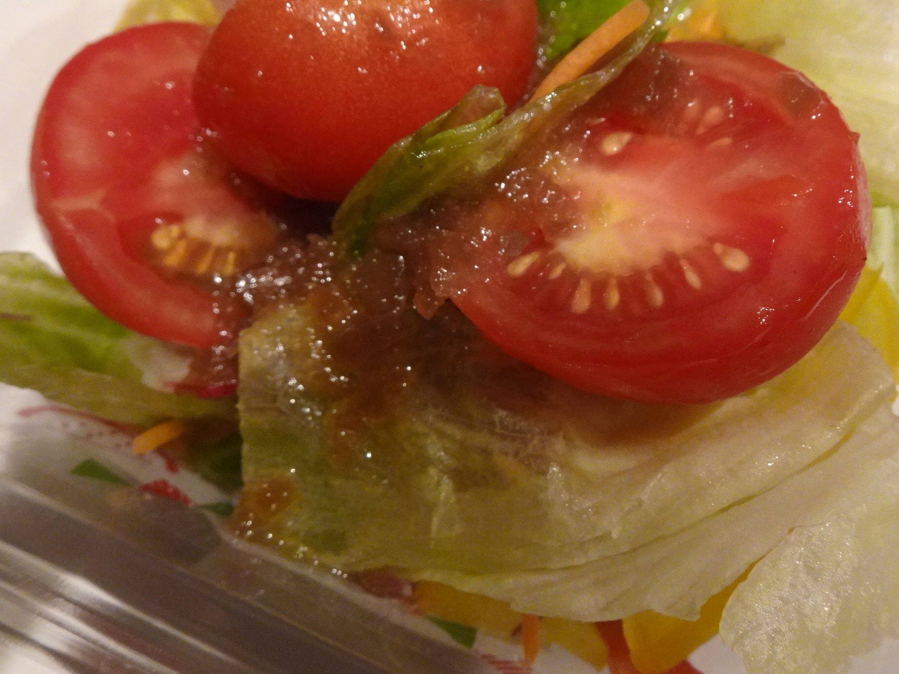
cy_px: 216
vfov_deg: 41.2
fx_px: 883
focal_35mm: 34
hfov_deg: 53.8
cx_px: 507
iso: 400
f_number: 3.5
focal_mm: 4.25
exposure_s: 1/30
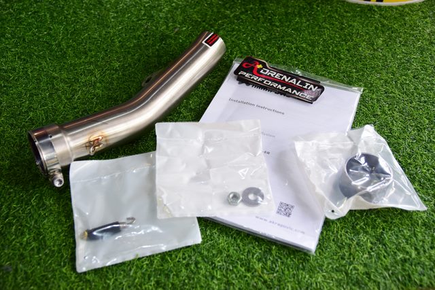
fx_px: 471
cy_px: 145
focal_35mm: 39
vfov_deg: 34.2
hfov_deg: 49.5
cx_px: 218
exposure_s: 1/80
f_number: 3.5
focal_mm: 26
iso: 1000
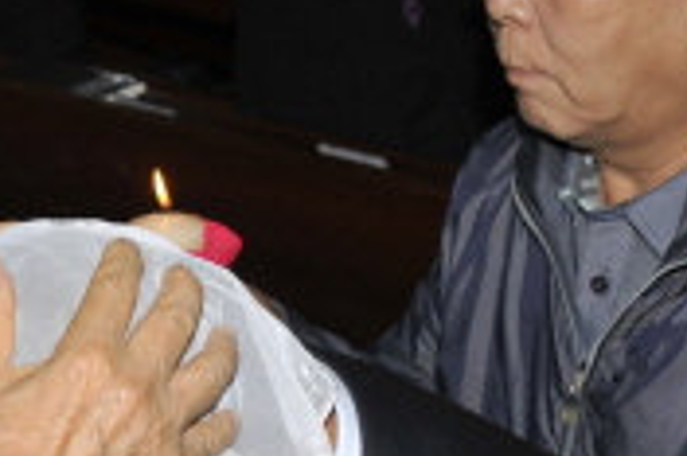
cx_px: -78
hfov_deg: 11.3
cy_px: 292
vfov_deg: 7.7
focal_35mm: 179
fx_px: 3413
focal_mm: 45
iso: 200
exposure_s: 1/60
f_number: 8
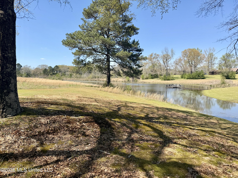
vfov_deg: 56.8
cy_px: 89
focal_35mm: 24
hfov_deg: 71.6
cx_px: 119
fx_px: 165
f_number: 1.78
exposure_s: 1/3425
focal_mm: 6.76
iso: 80
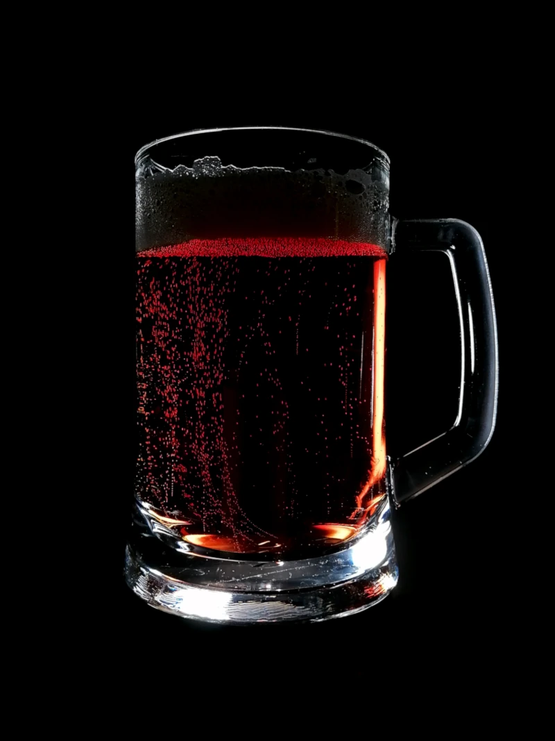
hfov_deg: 51.3
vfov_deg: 65.3
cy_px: 370
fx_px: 577
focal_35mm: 27
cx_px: 278
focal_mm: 4.75
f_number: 1.8
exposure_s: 1/60
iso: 100
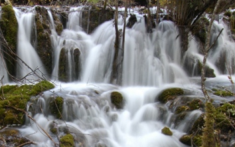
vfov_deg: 31.5
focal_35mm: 37
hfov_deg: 51.1
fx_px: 237
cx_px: 67
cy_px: 151
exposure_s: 1.5
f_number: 22
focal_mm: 12
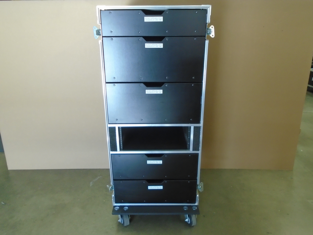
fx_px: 235
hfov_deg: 67.3
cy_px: 118
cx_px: 156
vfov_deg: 53.1
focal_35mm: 26
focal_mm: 4.6
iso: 320
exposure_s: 1/30
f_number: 3.2
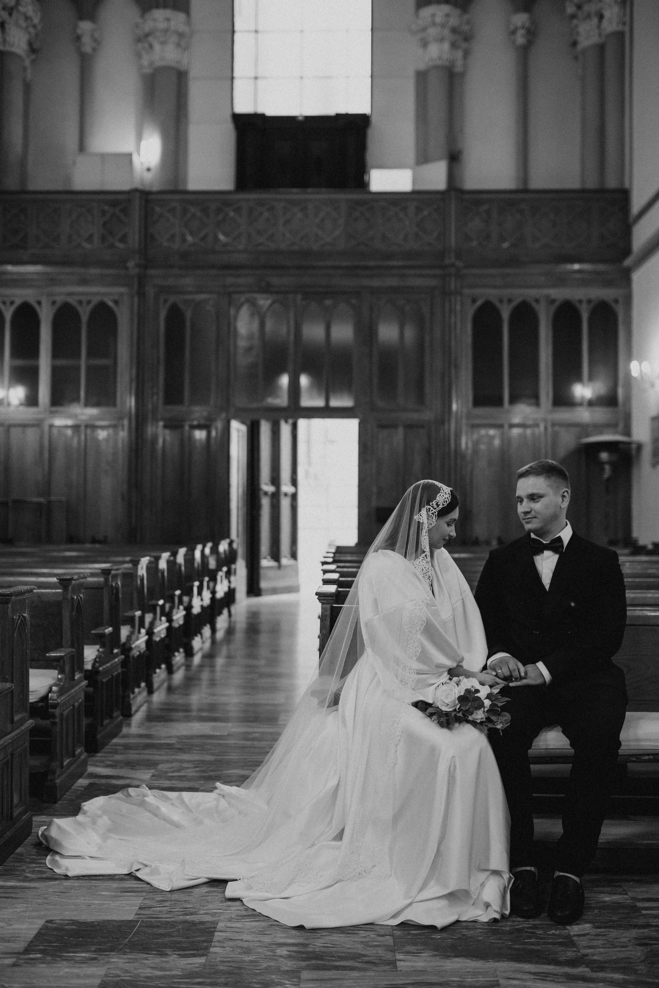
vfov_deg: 54.4
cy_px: 494
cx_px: 330
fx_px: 961
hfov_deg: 37.9
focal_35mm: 35
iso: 640
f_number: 1.8
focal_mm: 35
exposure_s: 1/160
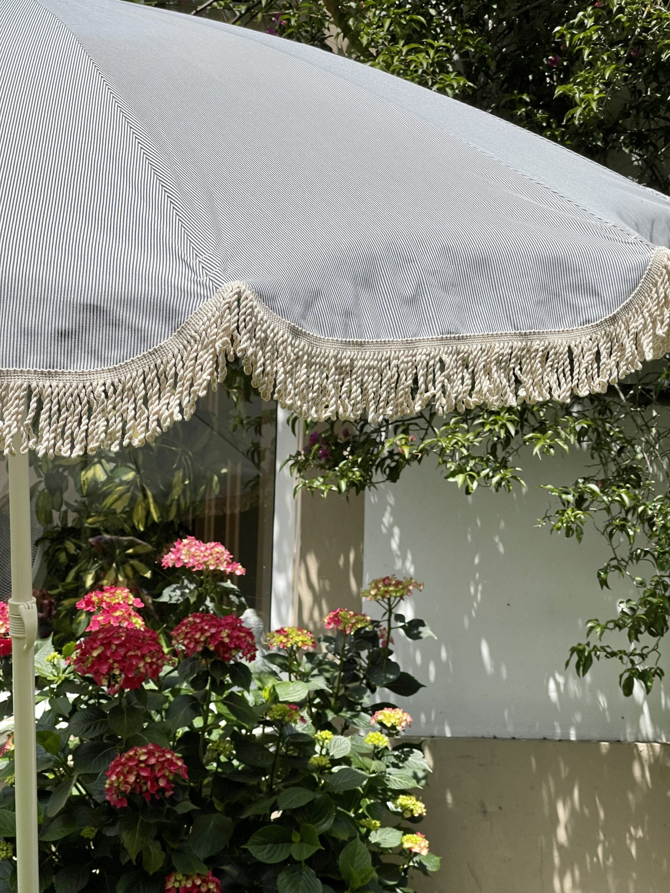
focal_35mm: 64
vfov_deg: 30.3
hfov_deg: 22.9
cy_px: 446
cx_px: 335
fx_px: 1652
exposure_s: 1/1845
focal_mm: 7.5
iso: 20
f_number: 2.2
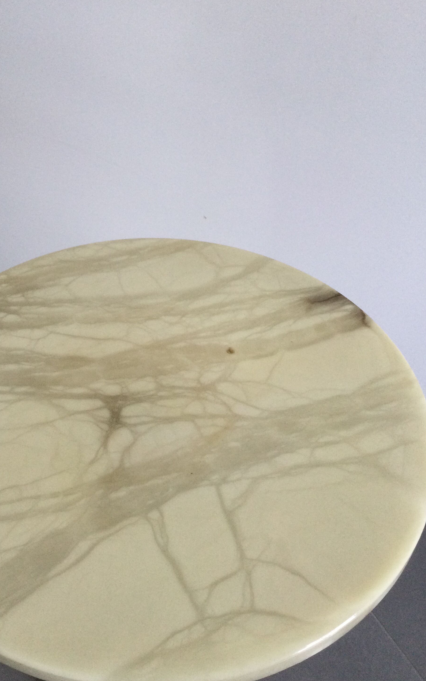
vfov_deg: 52.7
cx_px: 146
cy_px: 351
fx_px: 687
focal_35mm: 37
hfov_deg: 34.2
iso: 40
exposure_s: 1/33
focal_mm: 3.3
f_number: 2.4
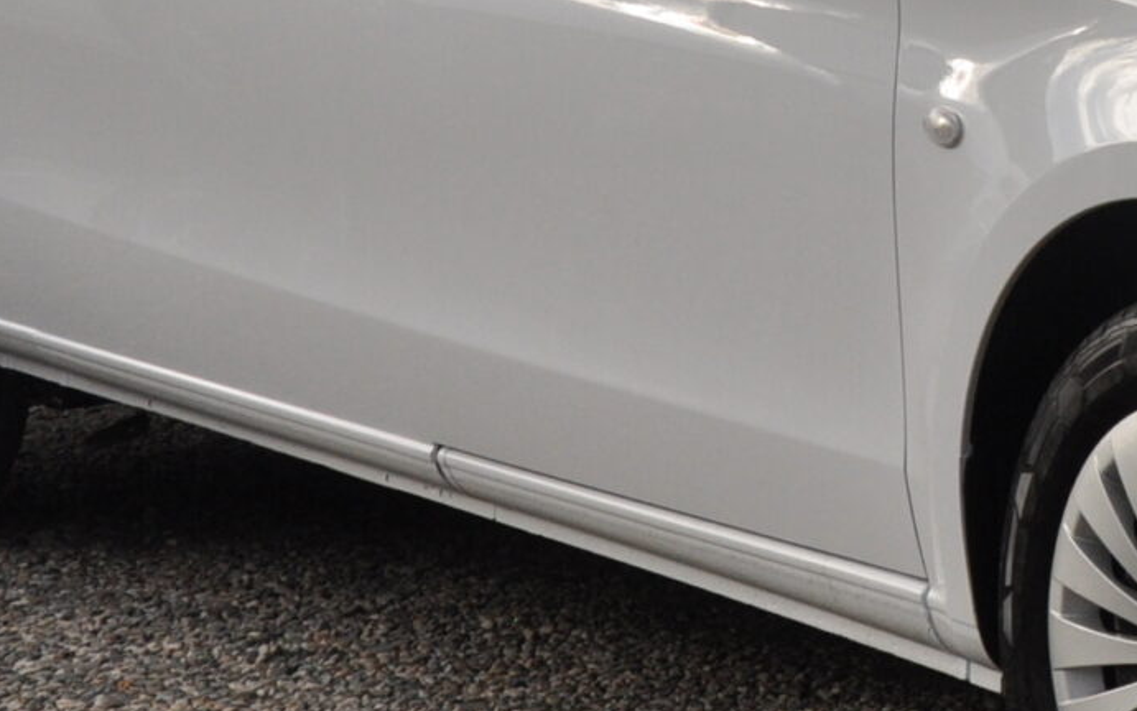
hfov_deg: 13.9
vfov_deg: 8.8
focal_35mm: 147
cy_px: -145
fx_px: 4555
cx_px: 1229
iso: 640
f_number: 9
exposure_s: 1/320
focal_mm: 26
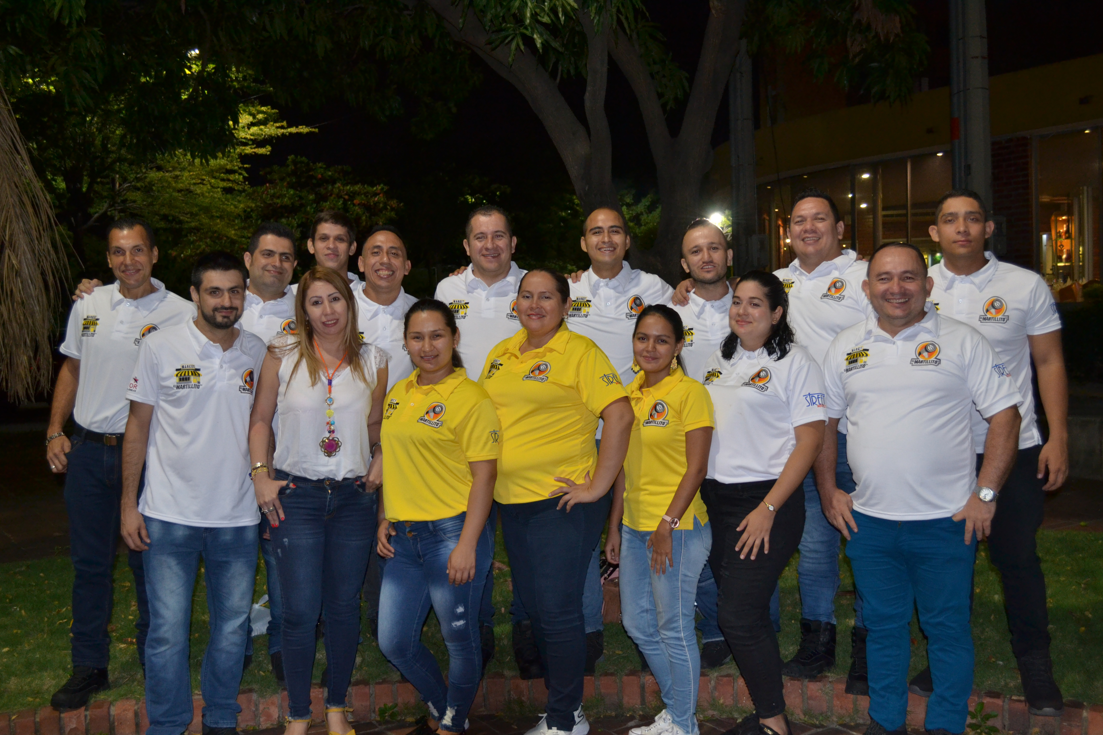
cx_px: 552
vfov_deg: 36.9
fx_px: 1103
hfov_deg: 53.1
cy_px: 368
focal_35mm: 36
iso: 800
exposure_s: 1/30
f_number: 4
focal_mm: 24
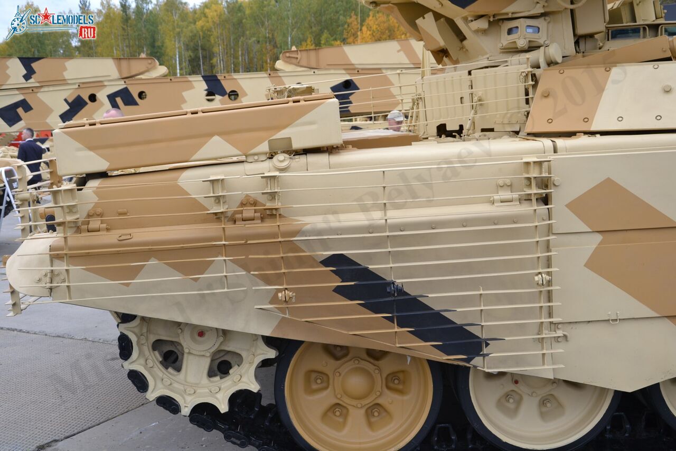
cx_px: 338
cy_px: 226
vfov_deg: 29.9
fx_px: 845
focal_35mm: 45
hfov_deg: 43.6
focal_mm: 30
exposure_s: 1/125
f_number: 5.6
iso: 100
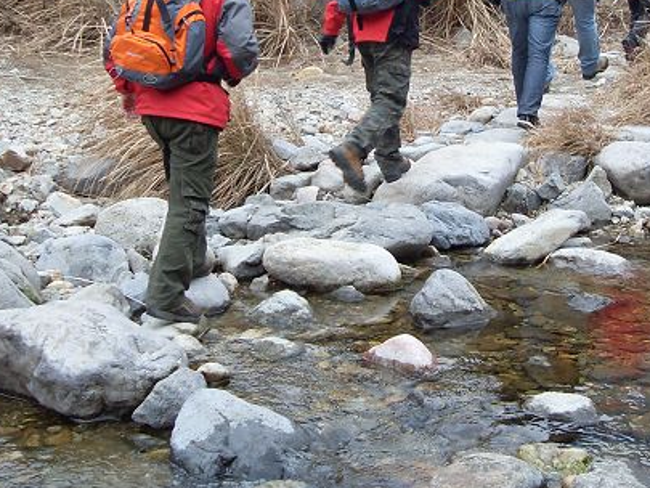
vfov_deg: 19.9
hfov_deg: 26.1
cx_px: 542
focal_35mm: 73
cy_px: 75
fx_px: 1371
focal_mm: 6.3
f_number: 2.8
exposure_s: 1/90
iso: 80
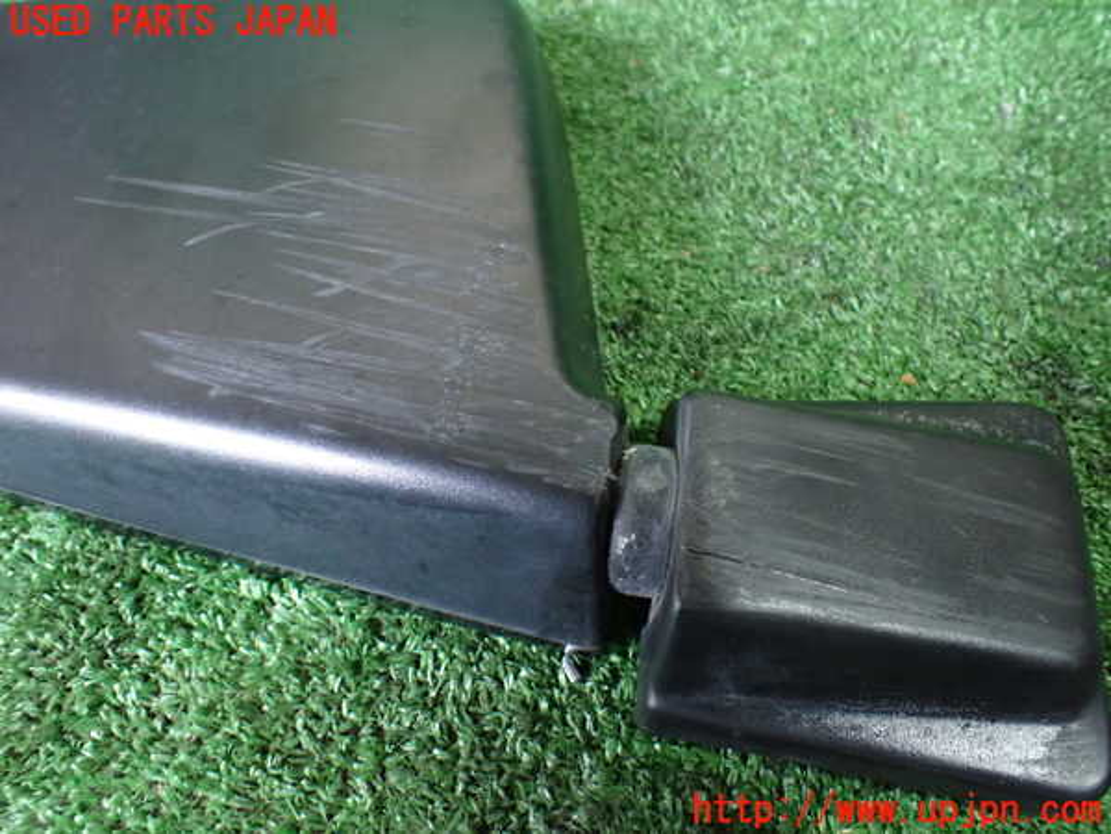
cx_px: 556
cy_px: 417
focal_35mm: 30
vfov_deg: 46.8
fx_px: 963
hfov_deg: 60.0
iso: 1000
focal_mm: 5.4
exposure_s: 1/30
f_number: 2.3
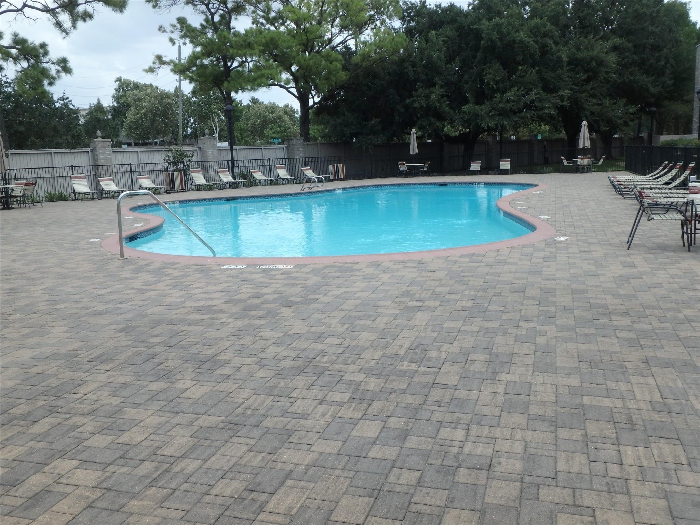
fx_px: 688
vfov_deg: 41.8
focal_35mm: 34
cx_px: 350
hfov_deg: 54.0
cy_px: 262
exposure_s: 1/400
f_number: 4.9
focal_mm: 6
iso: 125
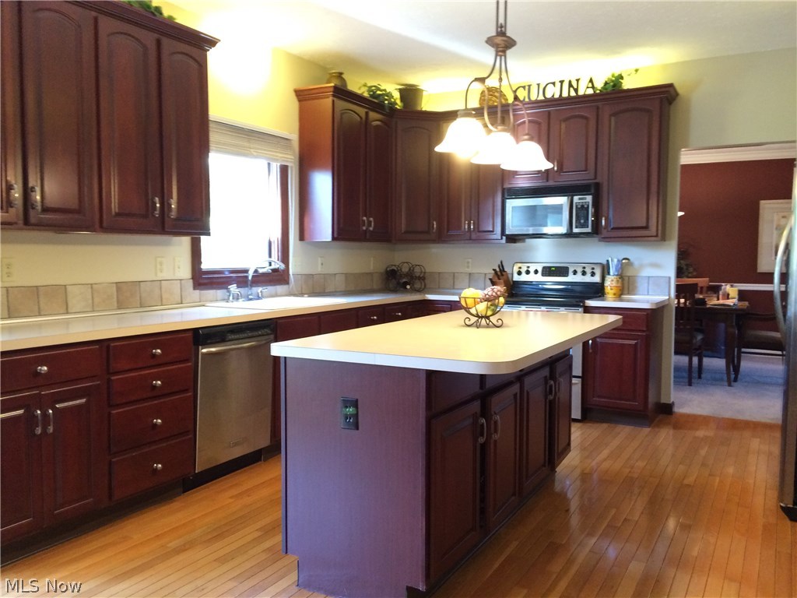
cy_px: 299
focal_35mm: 29
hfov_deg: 61.7
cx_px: 398
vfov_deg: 48.2
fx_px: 668
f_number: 2.2
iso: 250
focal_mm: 4.15
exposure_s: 1/30
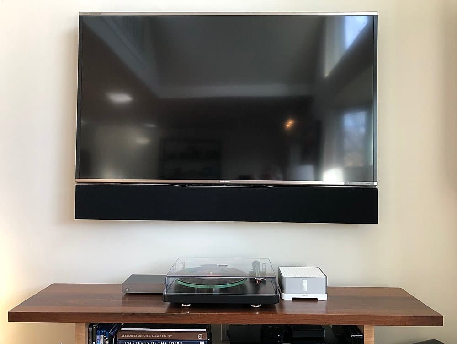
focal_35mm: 28
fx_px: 370
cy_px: 172
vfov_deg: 49.8
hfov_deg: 63.4
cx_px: 228
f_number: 1.8
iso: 40
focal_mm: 4
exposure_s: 1/24
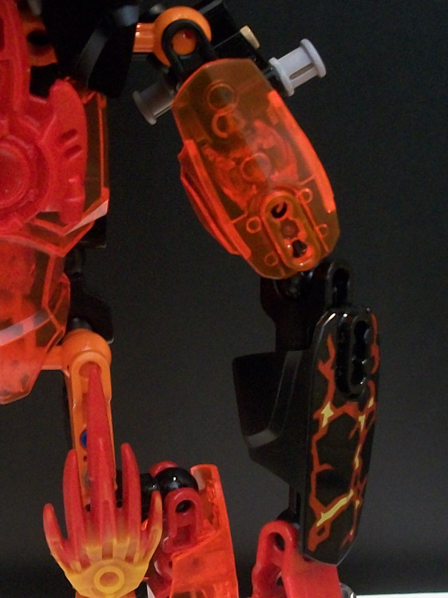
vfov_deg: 27.7
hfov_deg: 20.4
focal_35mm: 70
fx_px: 1208
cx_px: 5
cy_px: 361
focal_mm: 5.7
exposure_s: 1/8
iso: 220
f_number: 2.9
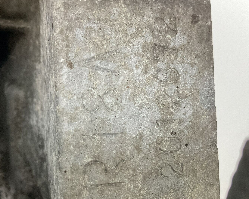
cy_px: 121
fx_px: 302
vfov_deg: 36.3
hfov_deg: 44.7
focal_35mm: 41
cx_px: 107
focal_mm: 3
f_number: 1.8
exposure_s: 1/50
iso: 160
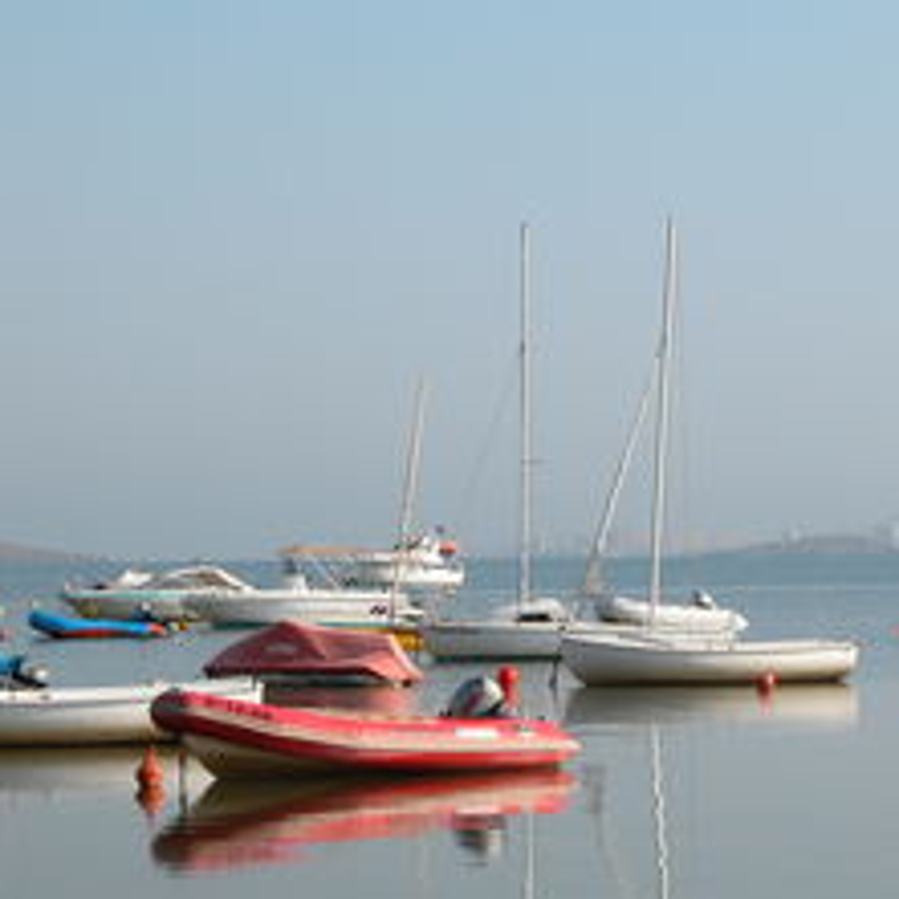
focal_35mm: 141
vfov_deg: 12.4
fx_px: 4143
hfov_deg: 12.4
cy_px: 480
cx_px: 553
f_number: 5.6
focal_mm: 22.3
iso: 100
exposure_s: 1/519
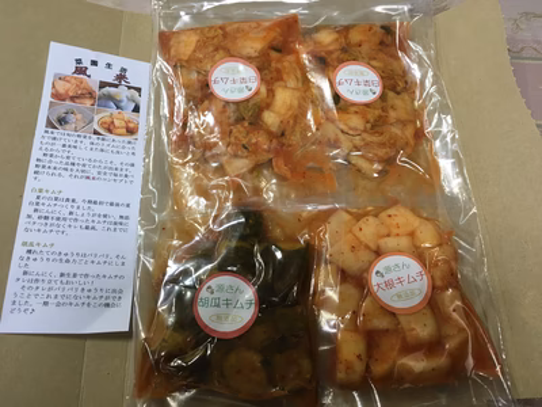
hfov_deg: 61.7
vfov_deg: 48.2
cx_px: 271
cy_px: 204
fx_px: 454
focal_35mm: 29
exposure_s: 1/30
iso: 100
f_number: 2.2
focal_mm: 4.15
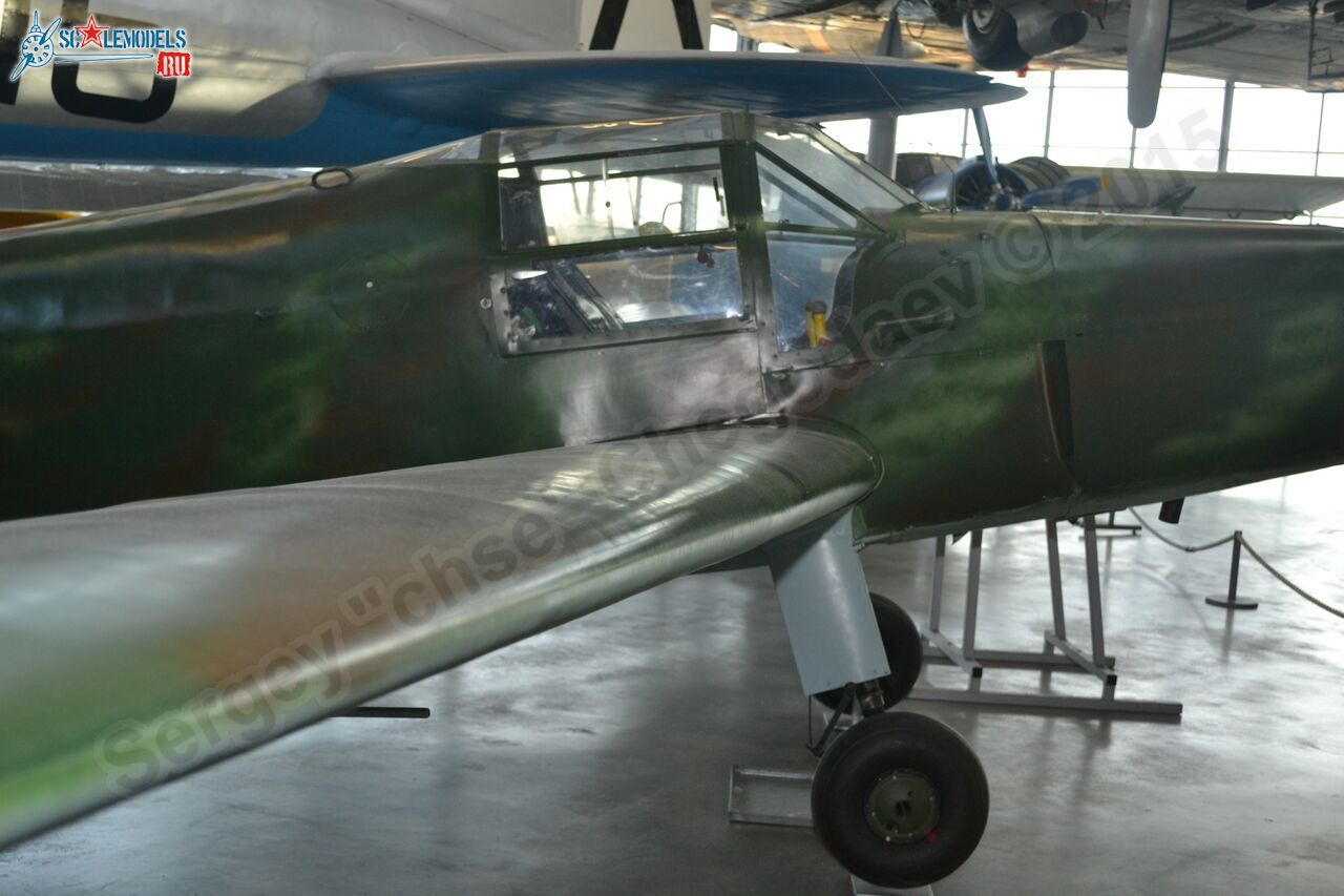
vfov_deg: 28.1
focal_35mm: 48
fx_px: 1792
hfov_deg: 41.1
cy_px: 448
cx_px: 672
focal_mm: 32
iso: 500
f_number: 4.8
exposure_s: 1/60
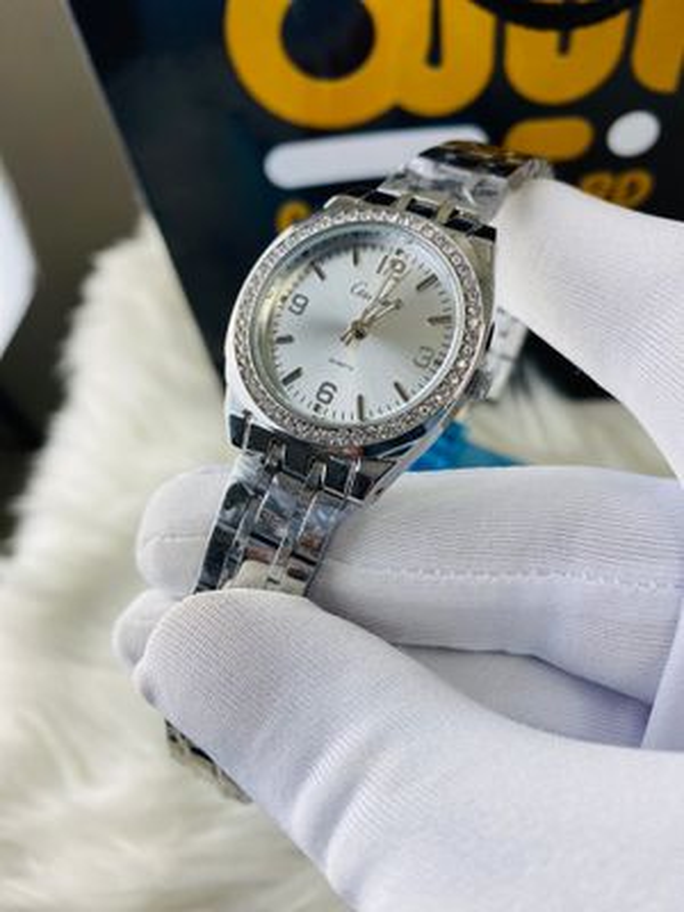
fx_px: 659
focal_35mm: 25
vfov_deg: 69.4
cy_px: 456
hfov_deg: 54.9
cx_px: 342
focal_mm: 4.25
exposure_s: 1/134
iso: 32
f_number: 1.8
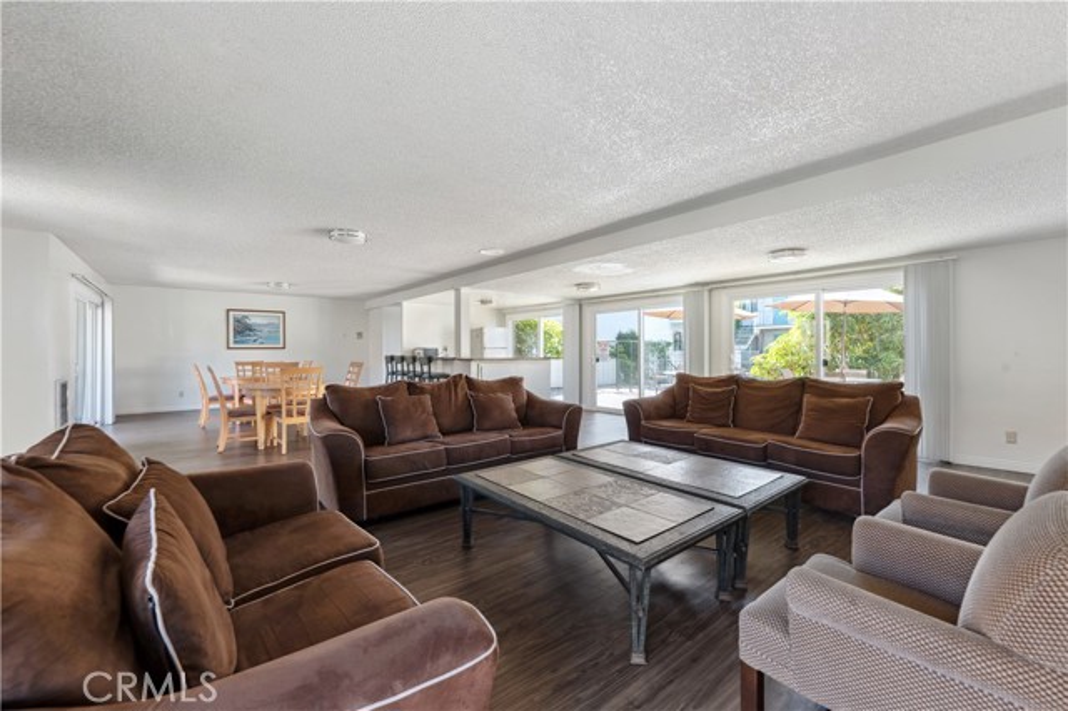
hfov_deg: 104.3
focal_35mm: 14
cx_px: 534
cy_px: 356
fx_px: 415
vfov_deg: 81.1
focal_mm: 14
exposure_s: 1/13
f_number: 9
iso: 100
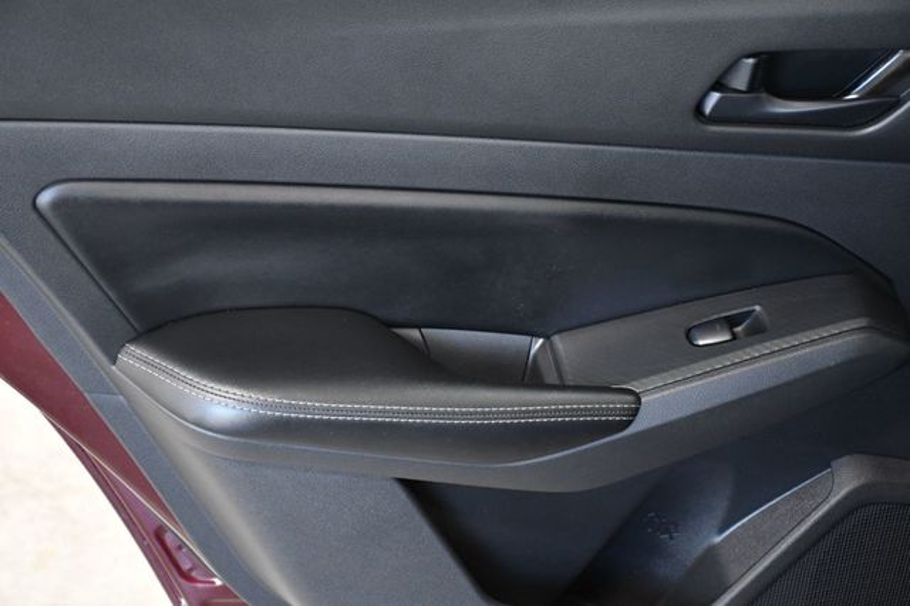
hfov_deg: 28.1
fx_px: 1819
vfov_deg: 18.9
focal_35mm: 72
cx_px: 455
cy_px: 303
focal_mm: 48
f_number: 4.5
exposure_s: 1/160
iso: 2500
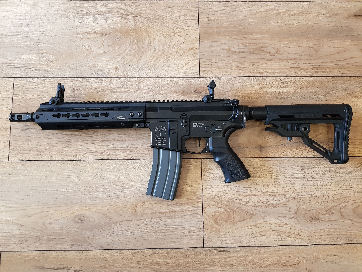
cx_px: 181
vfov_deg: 53.1
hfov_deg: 67.3
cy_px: 136
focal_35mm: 26
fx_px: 272
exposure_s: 1/11
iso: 250
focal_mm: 4.2
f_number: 1.7
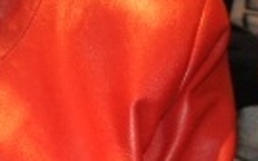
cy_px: 67
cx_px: -445
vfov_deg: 4.7
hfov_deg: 7.0
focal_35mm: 278
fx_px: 1952
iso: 800
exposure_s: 1/60
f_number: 4
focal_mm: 24
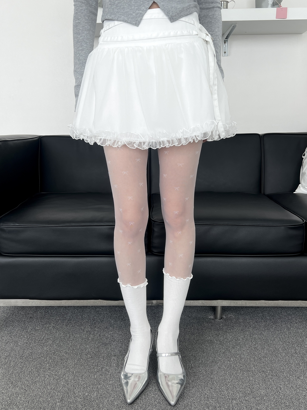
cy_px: 205
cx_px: 154
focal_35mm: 26
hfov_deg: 53.1
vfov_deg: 67.3
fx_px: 307
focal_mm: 5.7
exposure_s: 1/120
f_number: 1.5
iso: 50
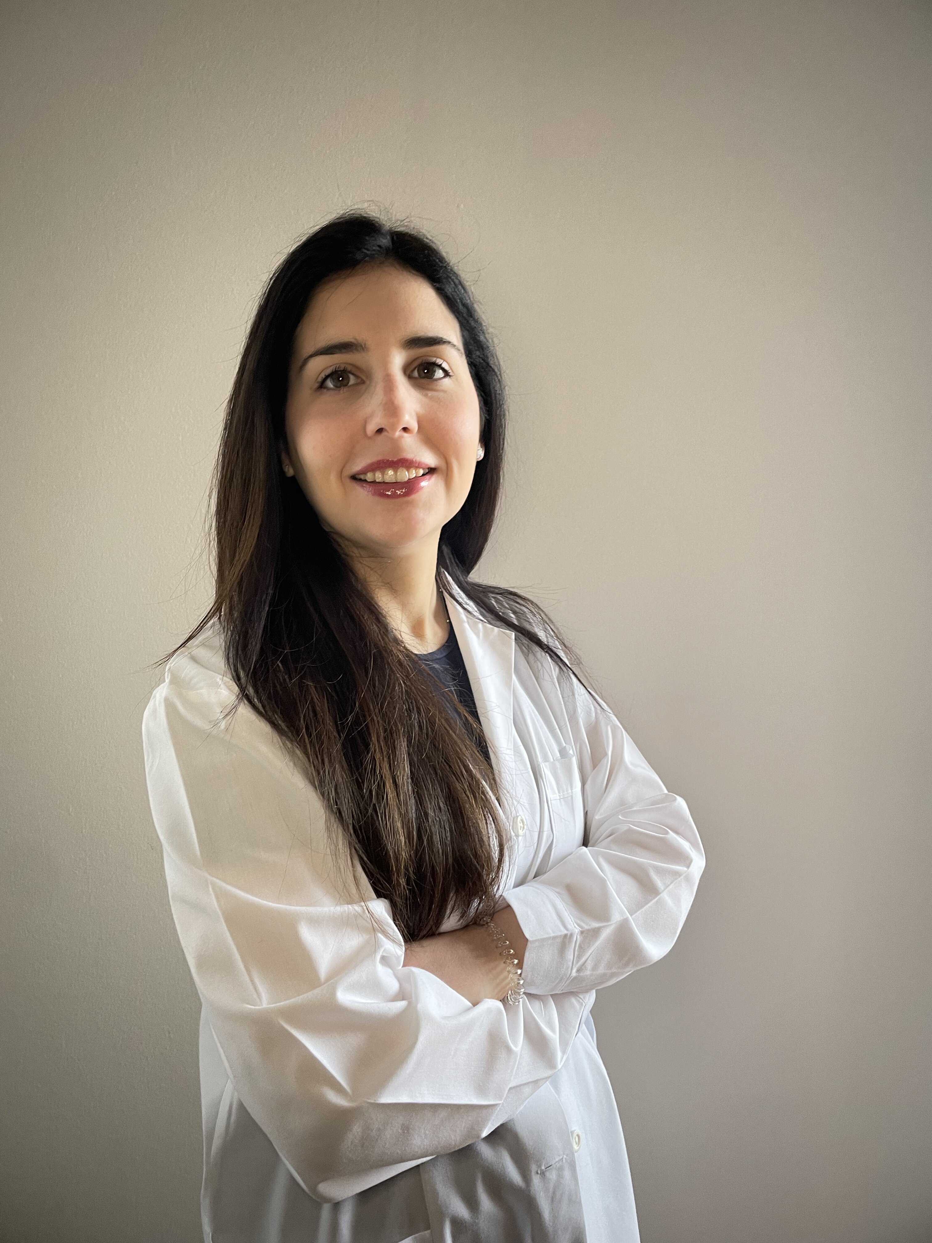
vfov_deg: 67.3
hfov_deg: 53.1
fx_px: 933
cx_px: 466
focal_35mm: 26
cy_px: 622
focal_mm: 4.2
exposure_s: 1/50
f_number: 1.6
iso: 160
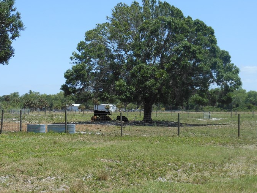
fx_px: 483
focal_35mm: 65
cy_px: 62
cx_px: 116
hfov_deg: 29.8
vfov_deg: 22.5
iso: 80
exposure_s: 1/640
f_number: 3.8
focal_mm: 7.7
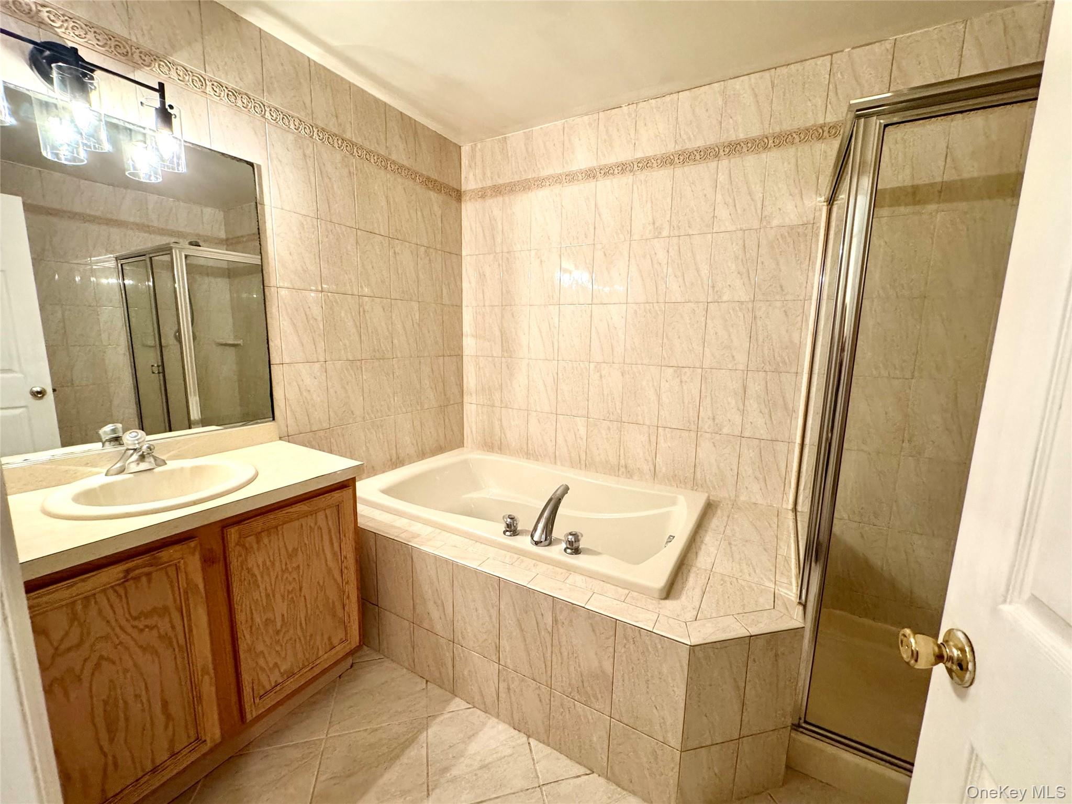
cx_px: 536
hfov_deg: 102.1
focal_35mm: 14
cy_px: 402
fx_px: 434
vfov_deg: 85.7
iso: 320
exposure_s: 1/60
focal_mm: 2.22
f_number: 2.2
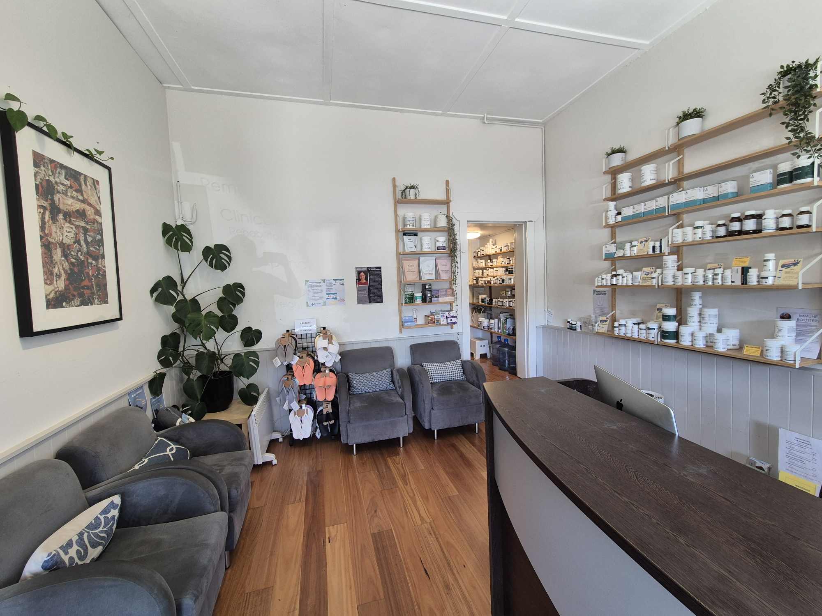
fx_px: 309
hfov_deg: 106.2
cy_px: 308
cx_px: 411
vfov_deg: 89.9
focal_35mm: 13
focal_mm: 2.2
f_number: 2.2
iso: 100
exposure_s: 1/50
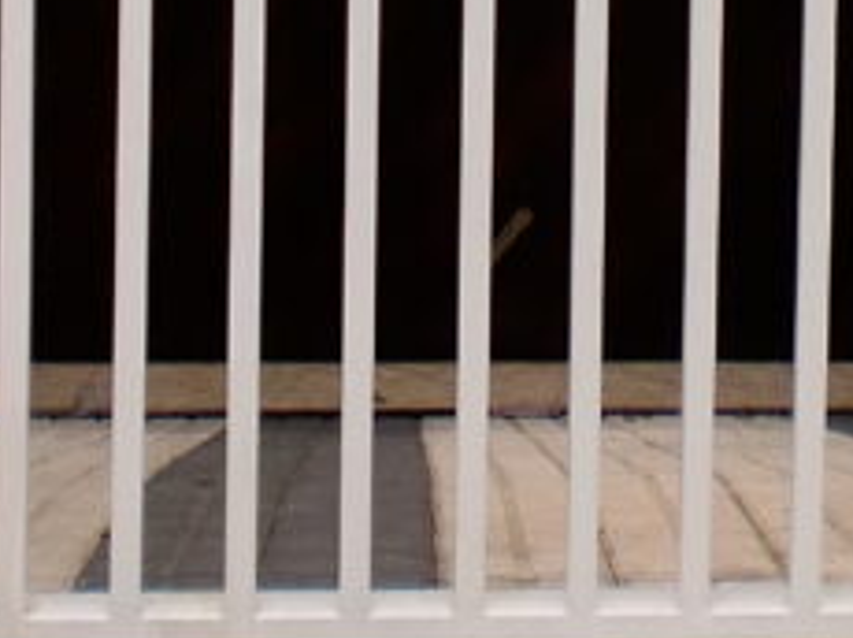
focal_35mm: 156
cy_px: -475
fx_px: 3840
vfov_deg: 9.1
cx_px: 682
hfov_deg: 12.6
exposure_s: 1/320
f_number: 3.1
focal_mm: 6.3
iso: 64
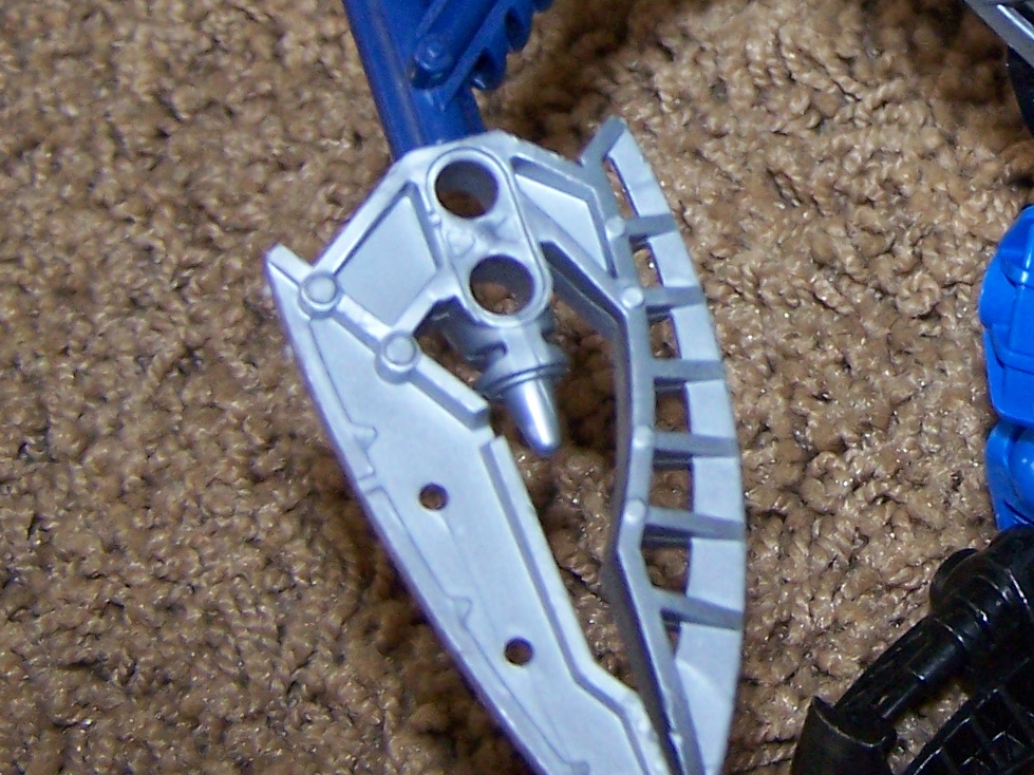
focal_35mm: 100
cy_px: -33
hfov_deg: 18.9
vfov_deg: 14.5
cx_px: 1123
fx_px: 2987
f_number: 2.8
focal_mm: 6.3
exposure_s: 1/60
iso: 140
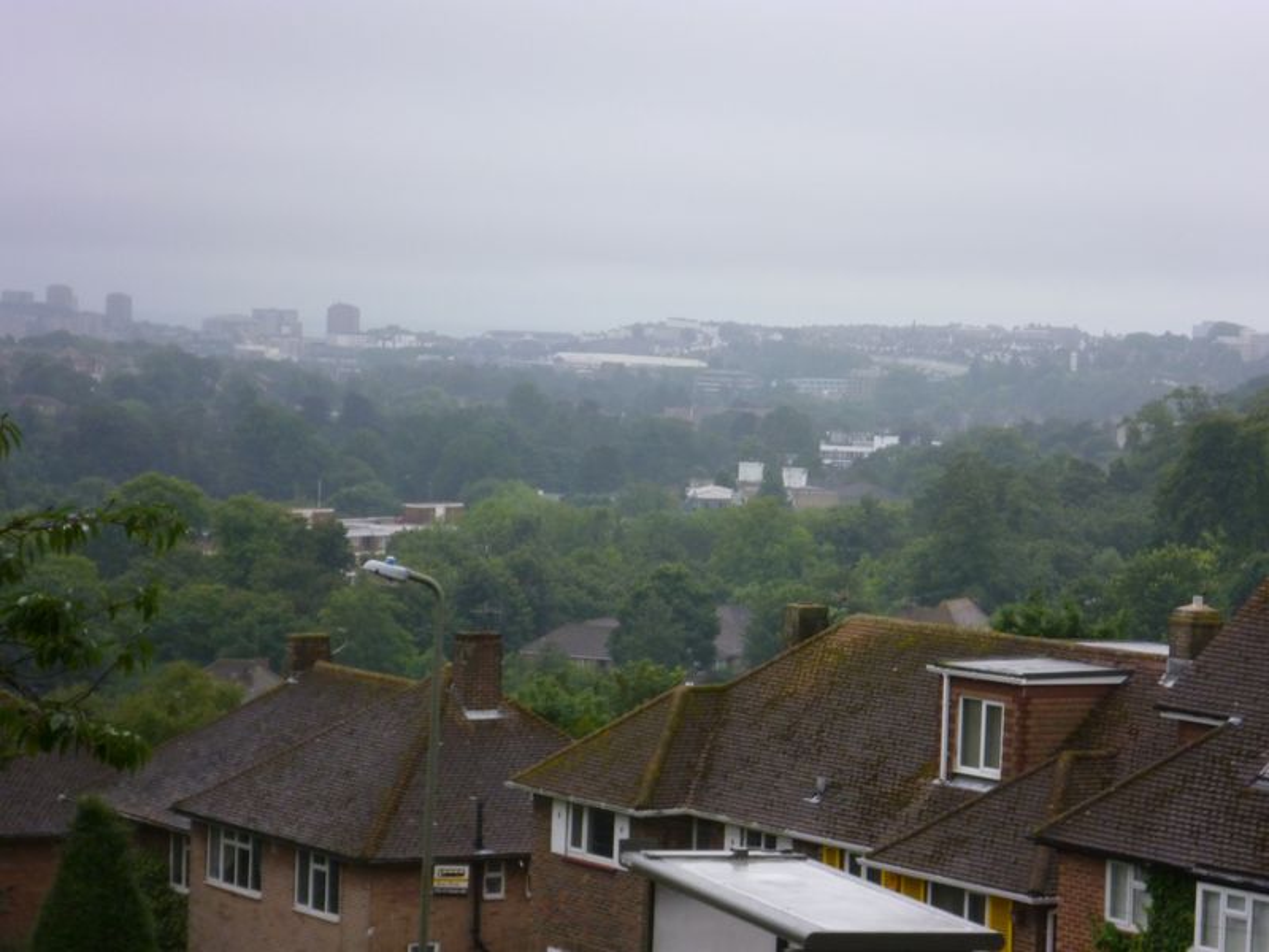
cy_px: 476
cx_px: 634
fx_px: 4509
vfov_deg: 12.0
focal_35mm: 123
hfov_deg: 16.0
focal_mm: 22
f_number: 6.4
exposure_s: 1/100
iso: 320
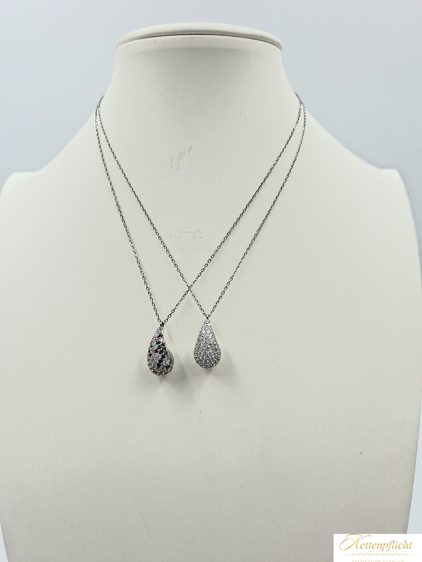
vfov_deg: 73.9
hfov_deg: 58.9
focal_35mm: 23
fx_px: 374
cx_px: 211
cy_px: 281
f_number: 1.8
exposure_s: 1/357
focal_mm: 5.54
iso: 50
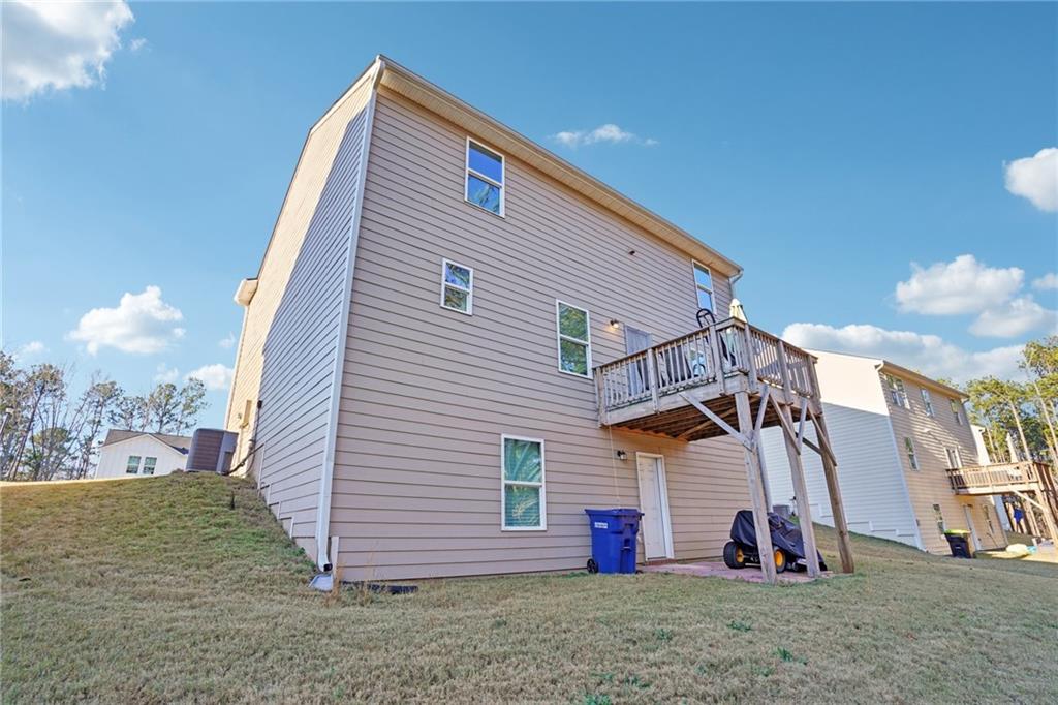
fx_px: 470
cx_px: 529
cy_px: 352
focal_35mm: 16
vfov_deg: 73.7
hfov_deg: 96.8
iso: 100
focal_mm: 16
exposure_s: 1/30
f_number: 8
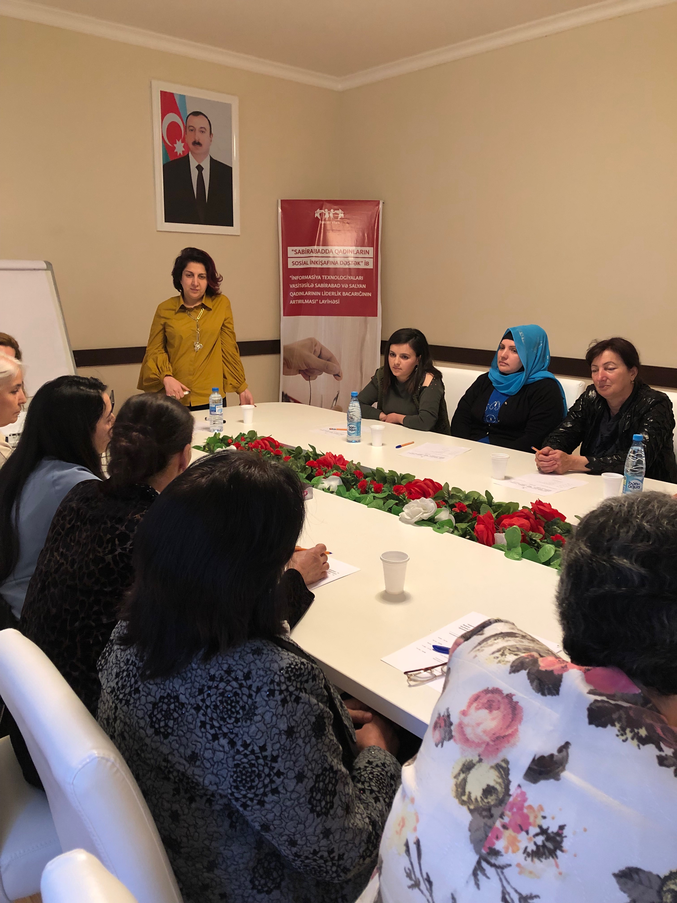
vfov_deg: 63.4
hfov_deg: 49.7
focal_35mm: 28
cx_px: 338
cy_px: 452
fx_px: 730
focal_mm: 3.99
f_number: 1.8
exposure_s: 1/17
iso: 80
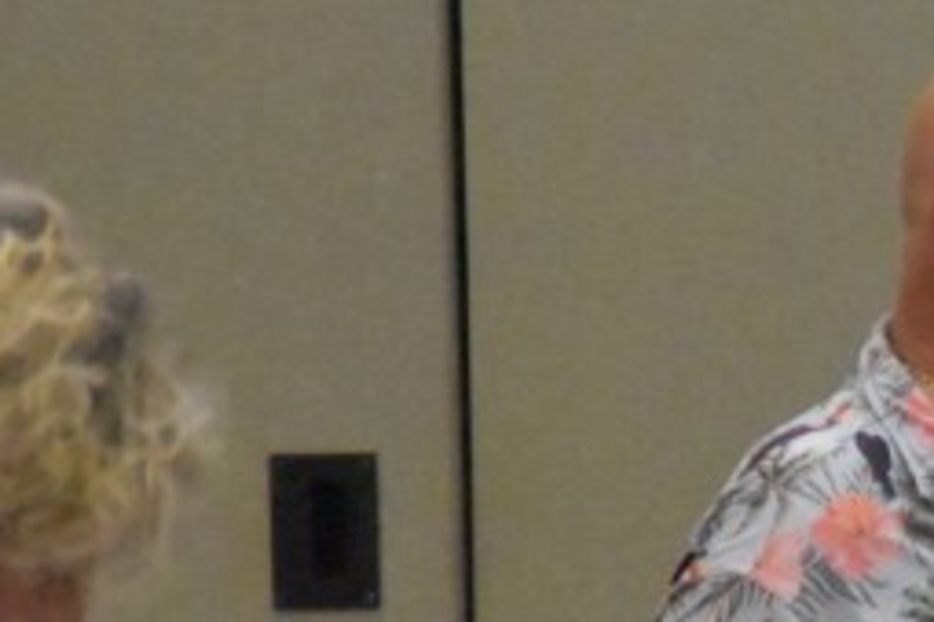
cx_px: 1729
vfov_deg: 1.9
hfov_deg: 2.9
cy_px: 505
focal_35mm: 712
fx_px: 18478
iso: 10000
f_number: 5.6
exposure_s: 1/125
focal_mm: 105
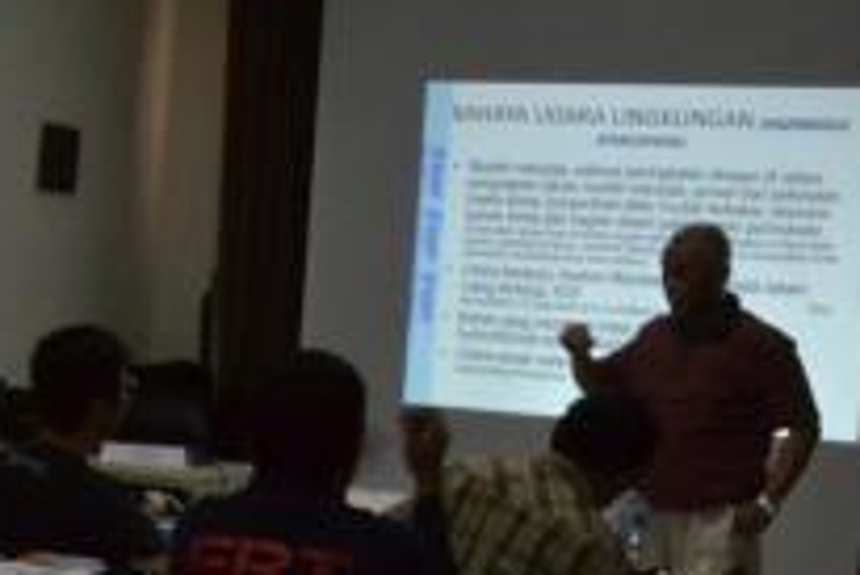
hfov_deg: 20.6
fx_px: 2273
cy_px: 388
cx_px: -50
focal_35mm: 95
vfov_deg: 14.4
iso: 3200
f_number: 29
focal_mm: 29
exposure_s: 1/13
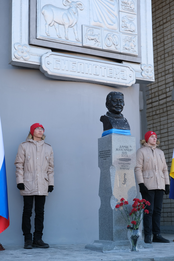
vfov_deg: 30.1
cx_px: 87
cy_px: 130
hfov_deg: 20.3
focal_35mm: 67
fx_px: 486
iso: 320
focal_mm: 44.4
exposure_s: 1/300
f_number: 4
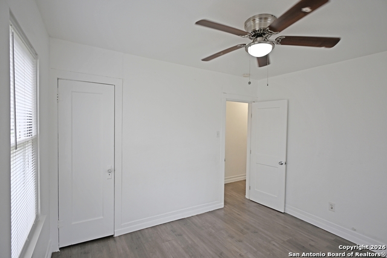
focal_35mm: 18
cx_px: 194
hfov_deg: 90.0
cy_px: 129
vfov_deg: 67.3
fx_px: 193
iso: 64
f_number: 3.5
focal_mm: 12
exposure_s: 1/30
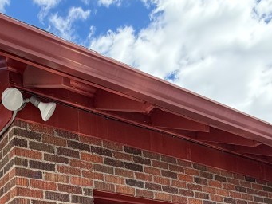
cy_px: 274
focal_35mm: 42
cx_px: 45
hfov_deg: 42.3
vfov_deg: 27.7
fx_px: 330
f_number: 2.2
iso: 64
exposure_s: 1/502
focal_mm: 2.22
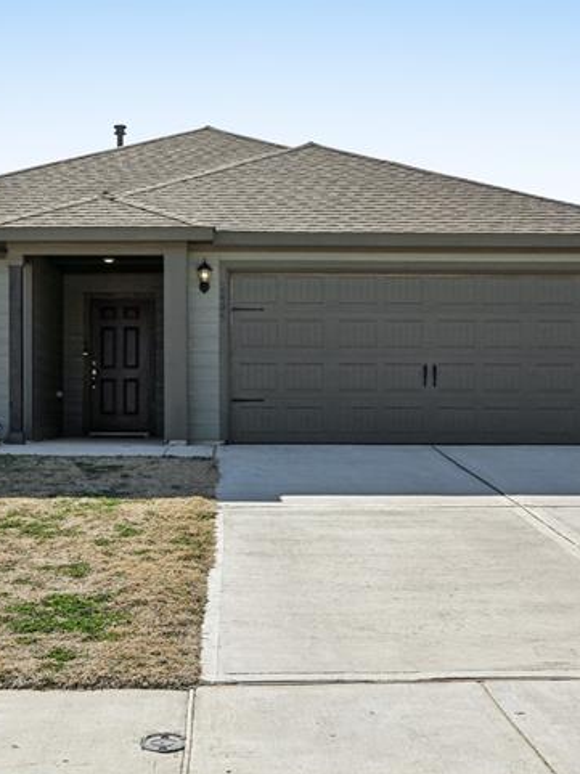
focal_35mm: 47
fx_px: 1051
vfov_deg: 40.3
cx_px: 210
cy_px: 307
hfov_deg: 30.7
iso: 400
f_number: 8
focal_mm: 23
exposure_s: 1/1600
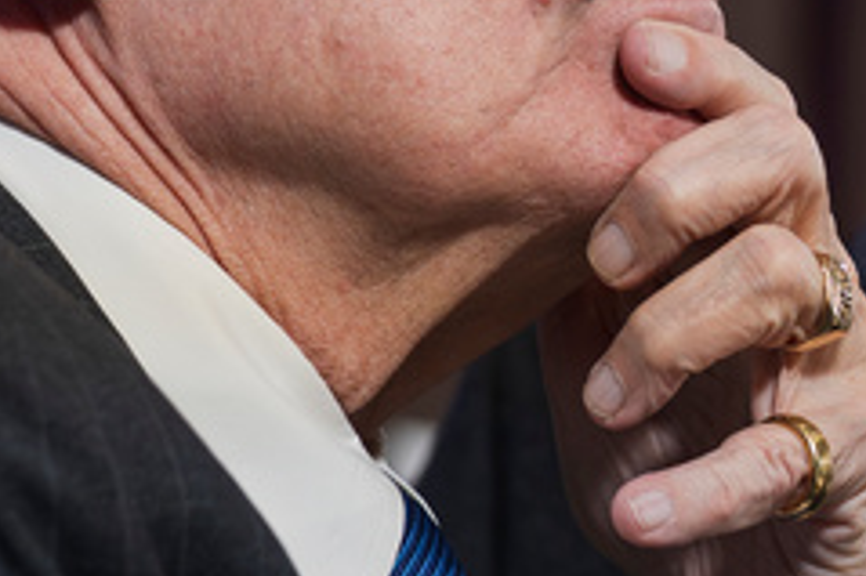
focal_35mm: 322
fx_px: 7740
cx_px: 971
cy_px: 201
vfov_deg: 4.3
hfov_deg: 6.4
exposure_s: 1/400
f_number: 2.5
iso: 640
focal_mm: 50
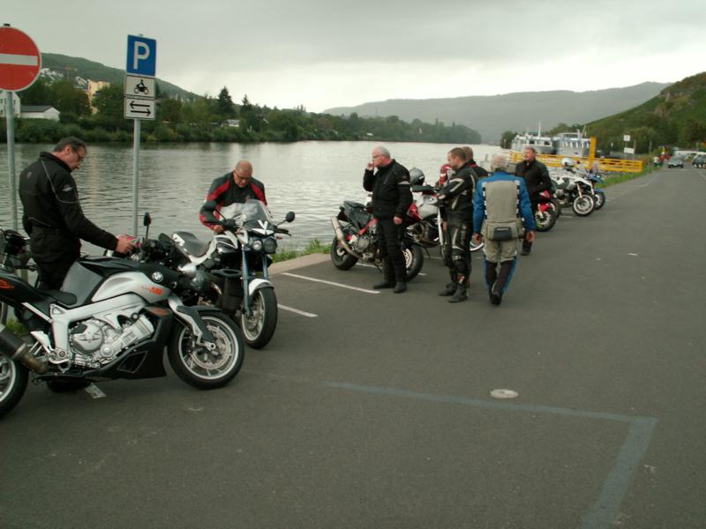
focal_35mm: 35
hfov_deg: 52.6
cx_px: 353
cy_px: 264
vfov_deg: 40.7
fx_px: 714
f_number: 2.8
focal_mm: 5.86
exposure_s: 1/60
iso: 50
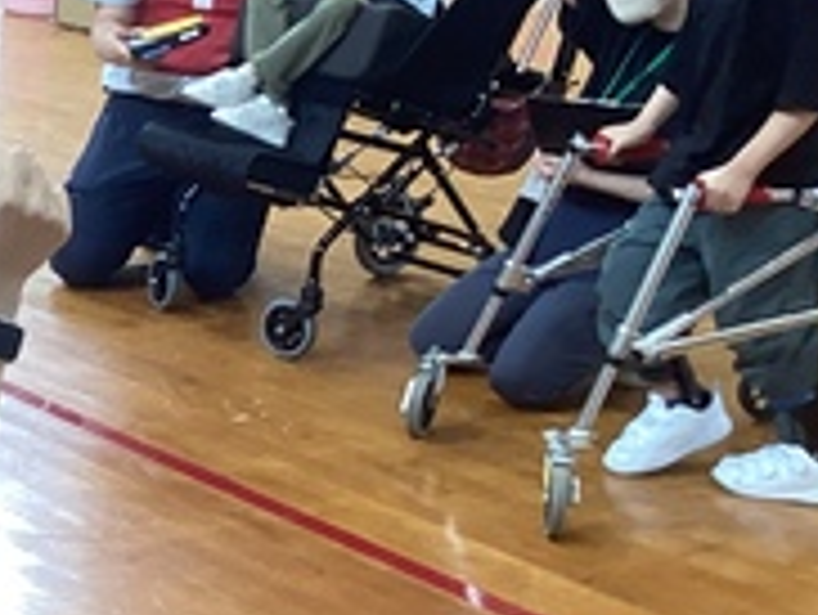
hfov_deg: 16.4
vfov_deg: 13.6
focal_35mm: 109
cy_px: 453
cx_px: -427
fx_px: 2579
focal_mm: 3.3
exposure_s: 1/60
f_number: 2.4
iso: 125
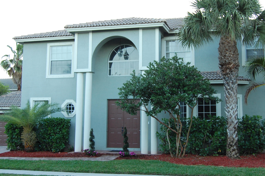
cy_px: 81
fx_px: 346
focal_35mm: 47
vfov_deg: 28.6
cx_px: 154
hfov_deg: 41.8
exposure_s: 1/100
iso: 400
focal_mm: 24
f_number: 5
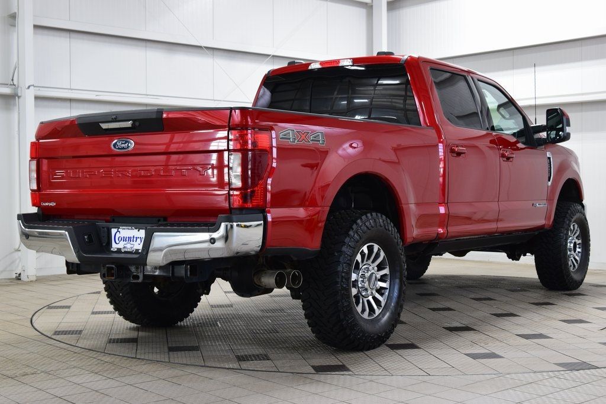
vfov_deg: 25.8
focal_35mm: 52
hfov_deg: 37.8
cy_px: 202
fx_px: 884
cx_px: 303
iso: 500
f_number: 6.3
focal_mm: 35
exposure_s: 1/15
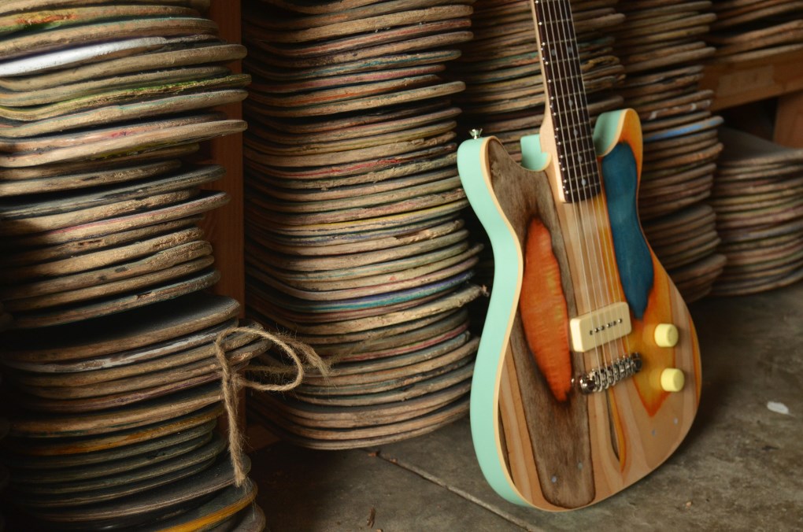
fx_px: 1169
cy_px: 266
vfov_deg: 25.7
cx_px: 402
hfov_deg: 37.9
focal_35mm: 52
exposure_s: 1/200
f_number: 4.5
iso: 640
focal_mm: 35
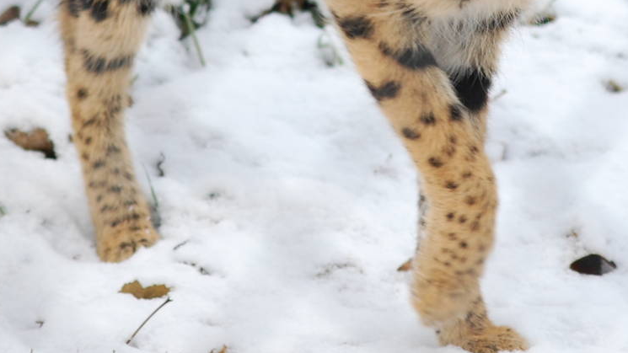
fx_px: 6178
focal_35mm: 371
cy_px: -80
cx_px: 407
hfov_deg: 5.8
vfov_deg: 3.3
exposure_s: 1/400
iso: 400
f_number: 5
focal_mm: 110
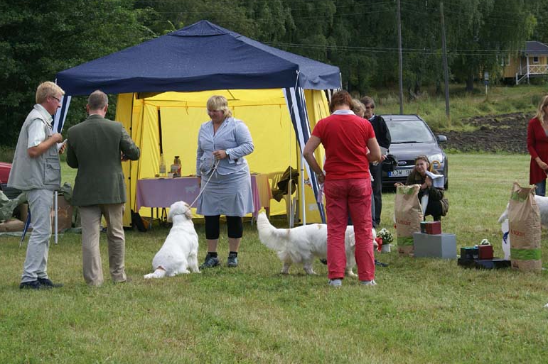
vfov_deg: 12.5
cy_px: 179
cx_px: 269
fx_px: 1658
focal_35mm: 109
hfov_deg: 18.8
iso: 100
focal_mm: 70
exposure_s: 1/160
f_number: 6.3
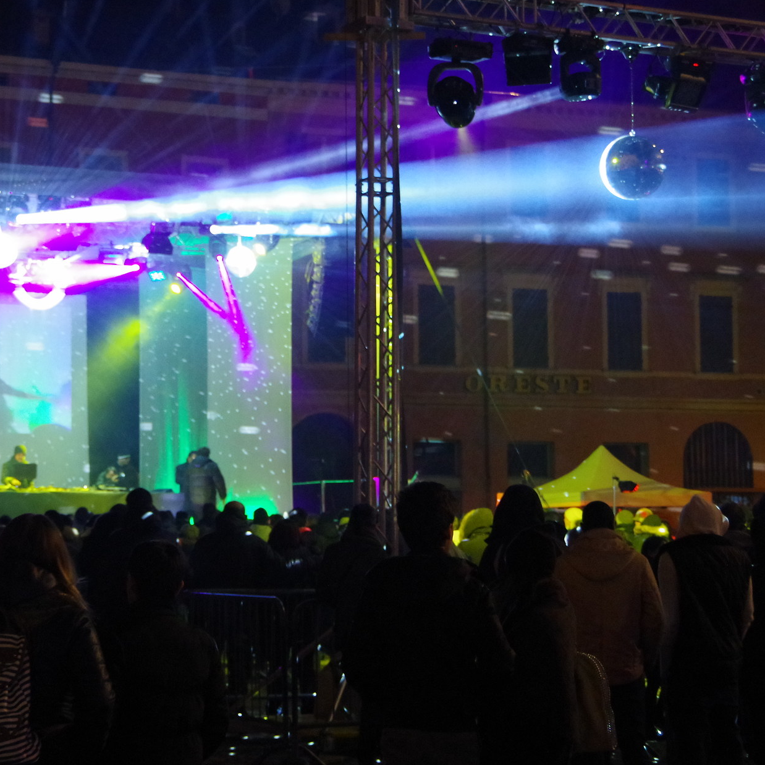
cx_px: 289
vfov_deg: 19.5
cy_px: 328
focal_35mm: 89
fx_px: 2225
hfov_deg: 19.5
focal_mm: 36
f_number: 4.5
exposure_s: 1/30
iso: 3200
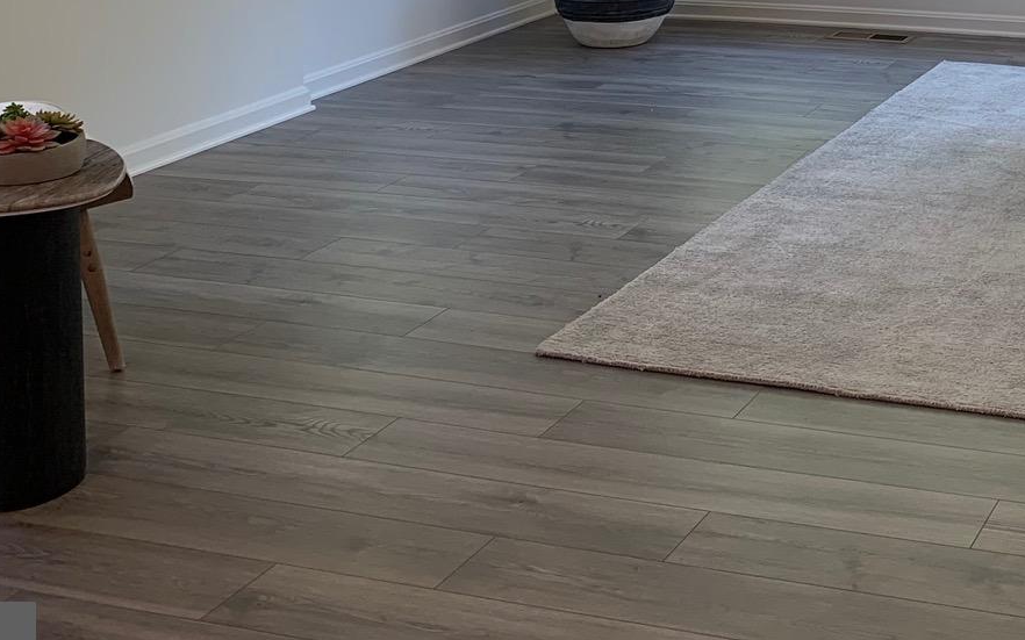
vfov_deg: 18.8
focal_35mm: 64
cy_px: -195
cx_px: 936
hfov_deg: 30.5
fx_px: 1788
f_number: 1.8
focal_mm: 4.25
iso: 50
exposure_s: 1/120
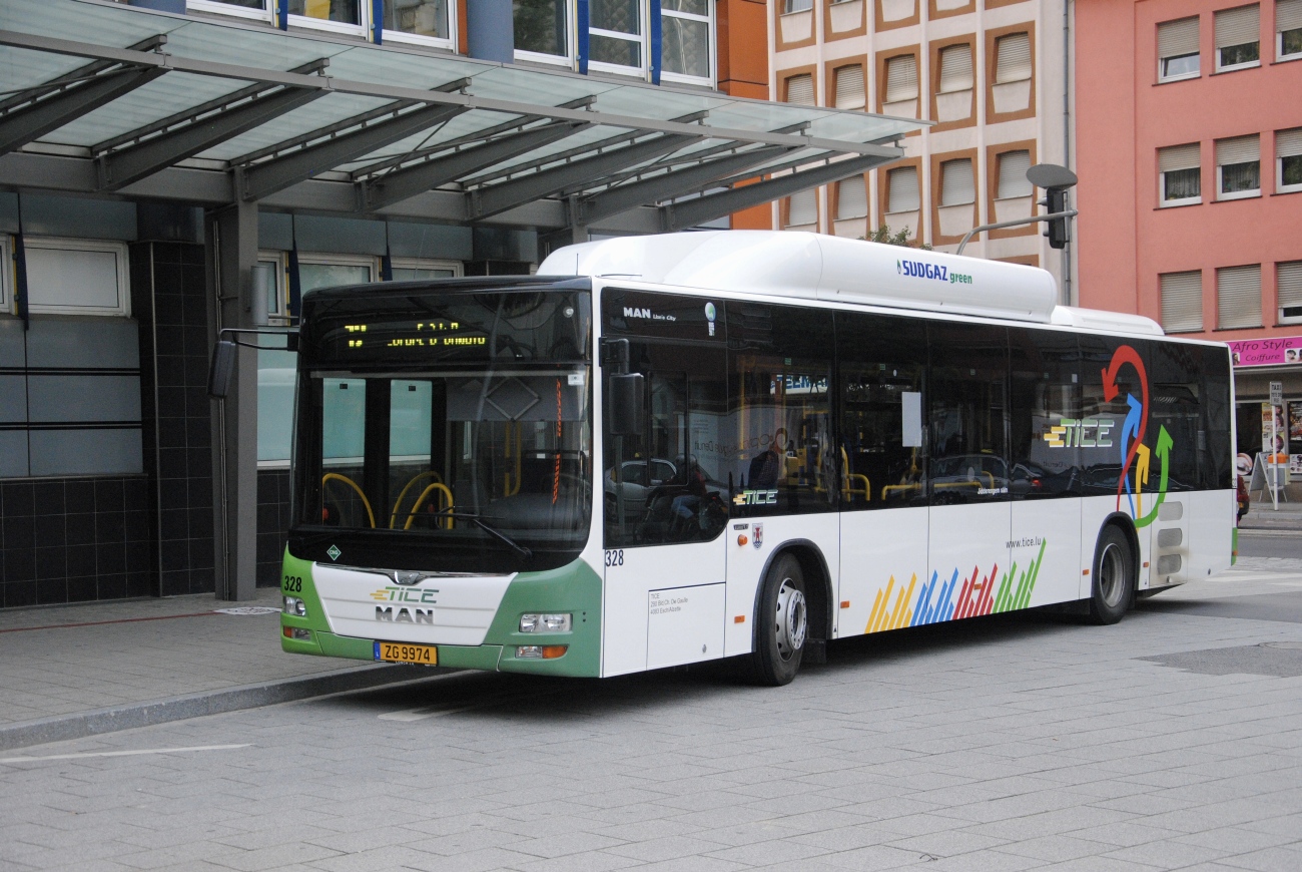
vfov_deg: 23.8
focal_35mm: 57
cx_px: 651
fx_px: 2064
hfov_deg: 35.0
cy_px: 436
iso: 800
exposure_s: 1/400
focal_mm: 38
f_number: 4.5
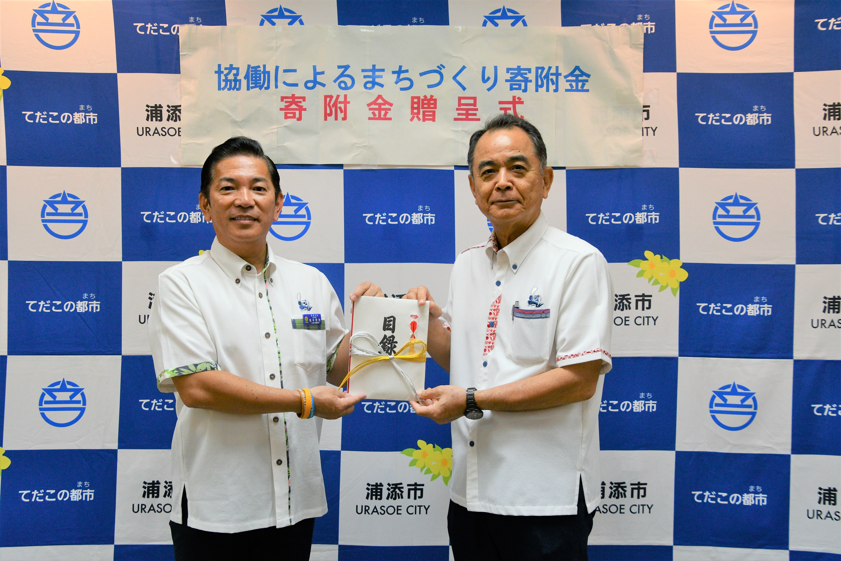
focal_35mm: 39
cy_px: 280
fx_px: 911
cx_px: 420
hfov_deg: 49.6
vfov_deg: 34.2
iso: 1250
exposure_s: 1/160
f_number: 6.3
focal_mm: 26
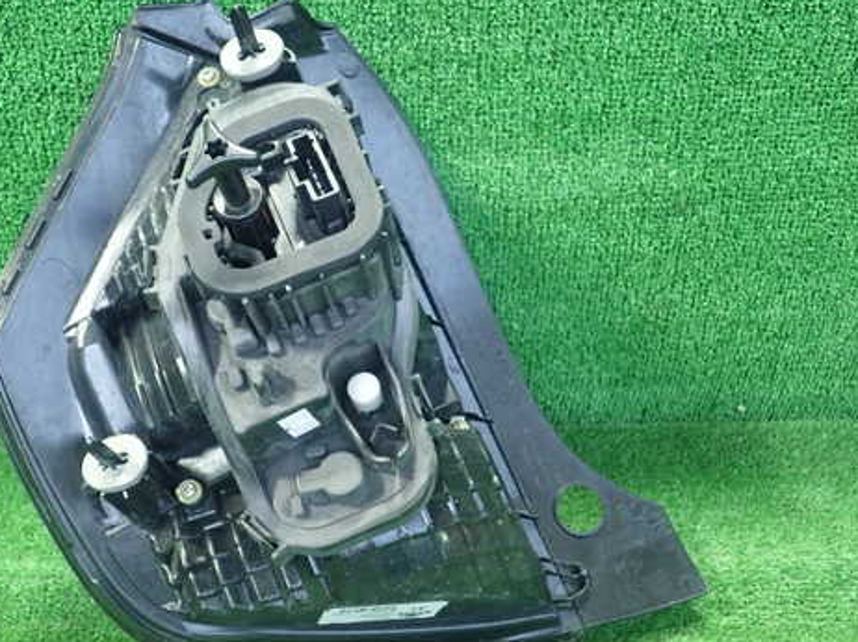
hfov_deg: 47.5
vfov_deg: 36.8
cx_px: 323
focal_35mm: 39
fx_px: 966
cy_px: 334
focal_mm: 5.5
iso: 800
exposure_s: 1/100
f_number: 2.3
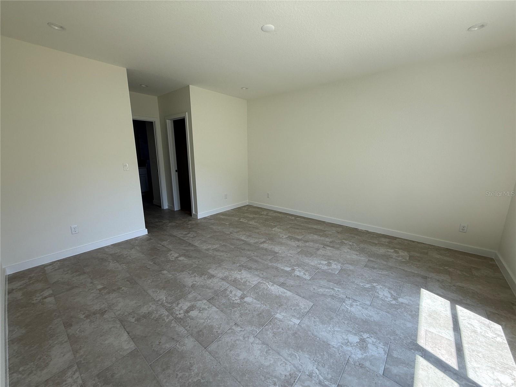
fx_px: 209
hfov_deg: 102.1
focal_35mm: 14
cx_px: 258
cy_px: 194
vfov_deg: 85.7
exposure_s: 1/101
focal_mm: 2.22
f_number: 2.2
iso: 40
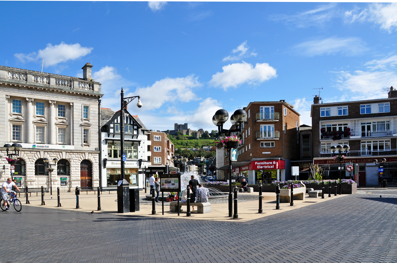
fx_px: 297
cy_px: 132
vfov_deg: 47.8
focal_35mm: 27
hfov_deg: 67.4
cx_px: 198
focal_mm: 18
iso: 200
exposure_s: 1/350
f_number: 11
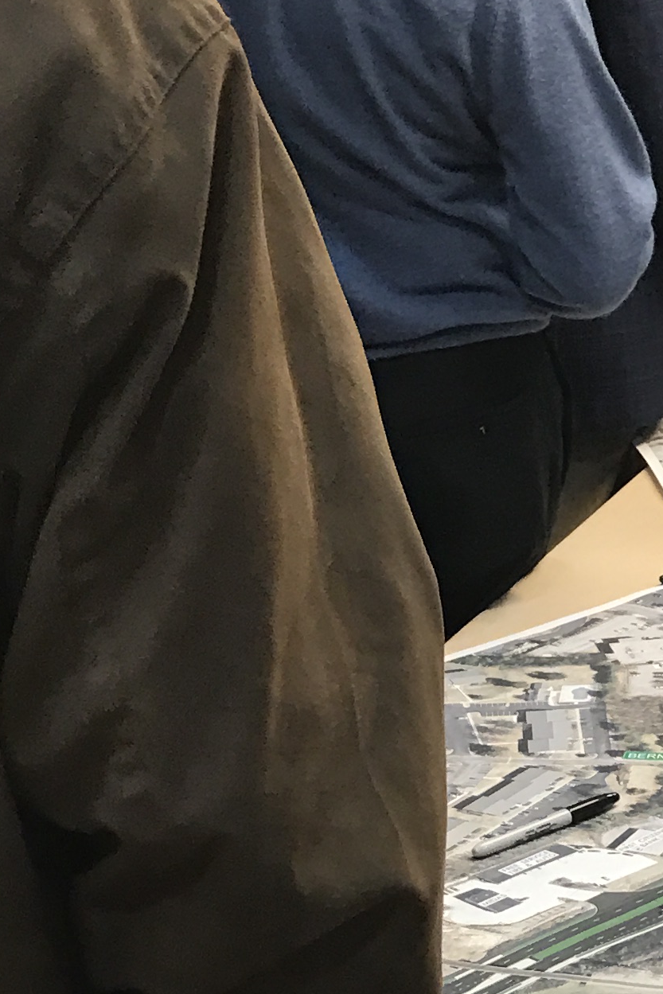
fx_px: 2596
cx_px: 915
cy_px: 605
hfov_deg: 13.9
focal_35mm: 94
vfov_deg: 21.6
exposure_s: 1/30
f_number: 1.8
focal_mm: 3.99
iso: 32
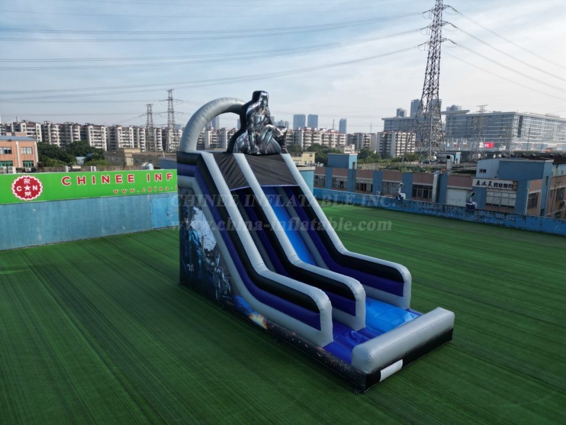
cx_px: 283
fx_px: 392
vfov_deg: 56.8
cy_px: 212
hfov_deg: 71.6
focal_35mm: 24
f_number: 1.7
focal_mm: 6.72
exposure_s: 1/2000
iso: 100
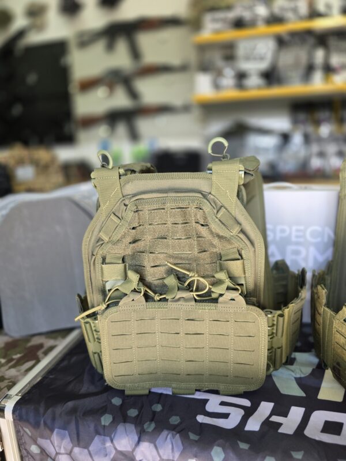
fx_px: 307
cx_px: 173
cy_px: 230
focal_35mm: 23
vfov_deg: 73.9
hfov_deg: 58.9
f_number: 1.7
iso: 100
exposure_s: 1/100
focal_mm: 6.3
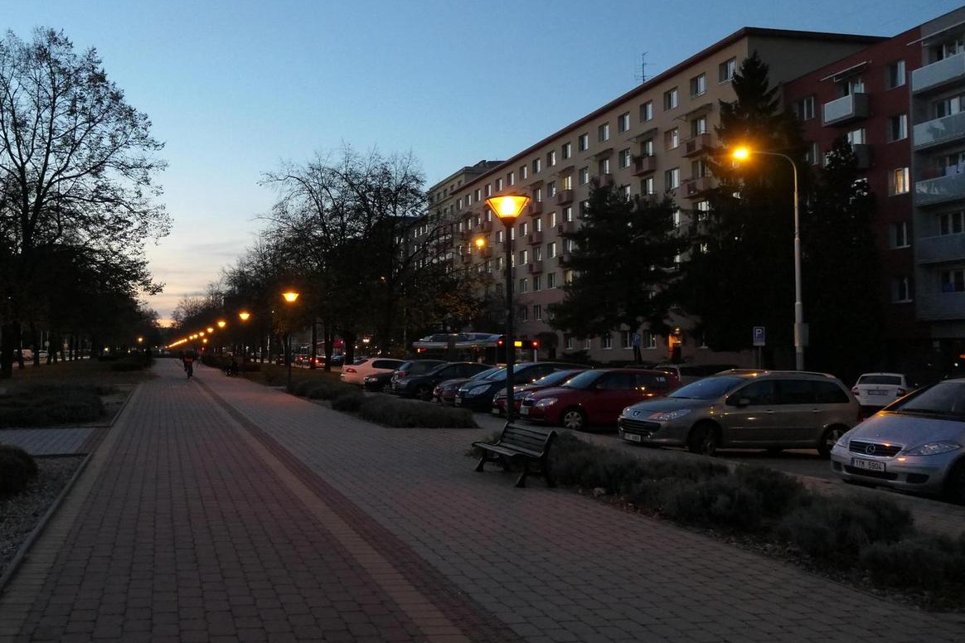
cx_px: 312
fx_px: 885
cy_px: 295
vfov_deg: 39.9
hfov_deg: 55.9
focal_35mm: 33
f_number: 3.3
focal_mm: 8.8
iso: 1250
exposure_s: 1/60
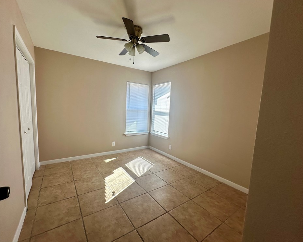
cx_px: 146
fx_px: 134
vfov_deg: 84.0
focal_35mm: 15
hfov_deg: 96.8
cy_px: 122
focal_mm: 2.22
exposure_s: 1/164
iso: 40
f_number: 2.2
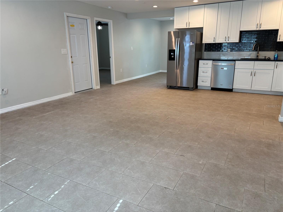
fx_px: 213
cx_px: 142
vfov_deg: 53.1
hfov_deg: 67.3
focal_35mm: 26
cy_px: 106
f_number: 1.6
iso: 125
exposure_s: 1/120
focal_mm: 5.96
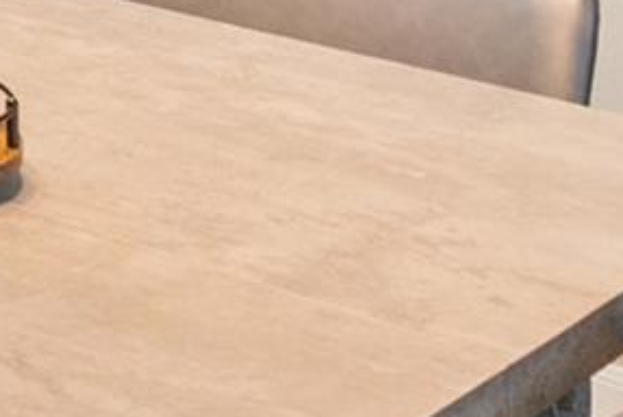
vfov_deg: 10.4
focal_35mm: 114
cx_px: -1103
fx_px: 1975
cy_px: -581
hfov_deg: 12.0
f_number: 10
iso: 640
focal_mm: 16
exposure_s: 1/3
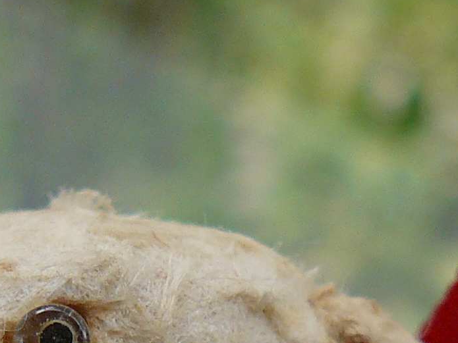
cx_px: 55
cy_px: 447
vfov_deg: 8.9
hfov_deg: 11.9
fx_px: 2183
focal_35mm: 165
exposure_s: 1/60
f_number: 2.8
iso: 100
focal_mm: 6.2
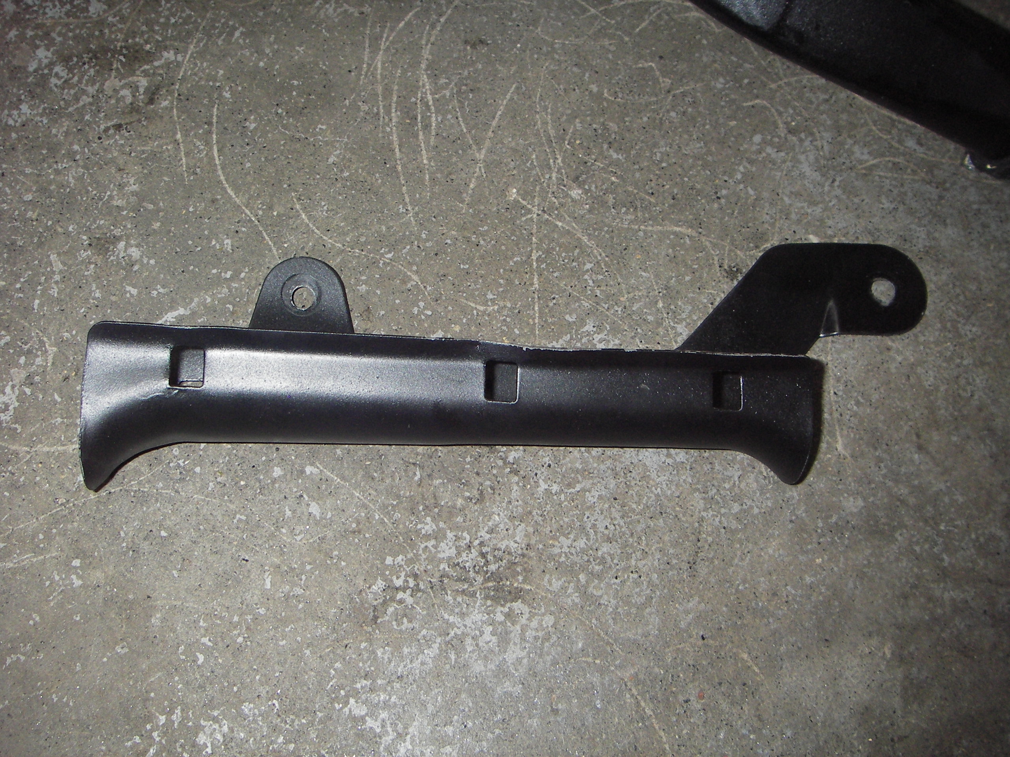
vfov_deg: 37.7
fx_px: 1109
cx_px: 505
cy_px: 378
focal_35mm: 38
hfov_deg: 49.0
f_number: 3.3
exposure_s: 1/30
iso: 100
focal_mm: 6.3
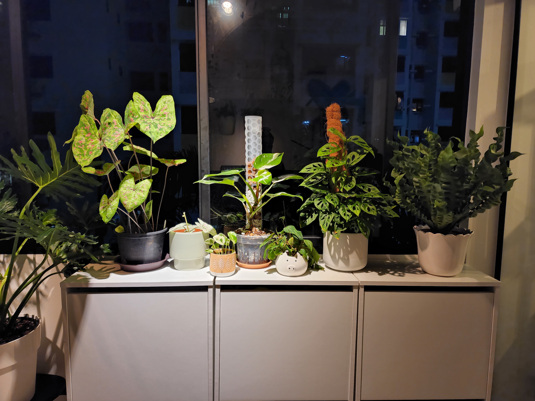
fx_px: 355
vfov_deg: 58.9
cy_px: 200
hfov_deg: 73.9
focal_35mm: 23
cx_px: 268
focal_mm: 6.4
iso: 80
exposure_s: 1/17
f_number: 1.8
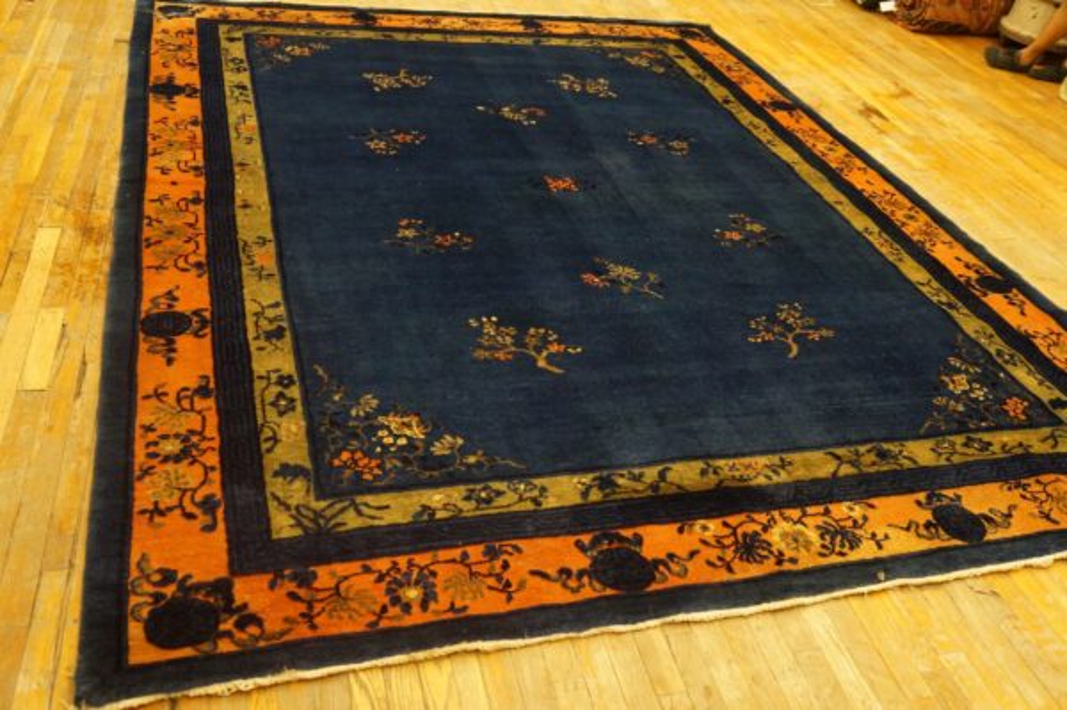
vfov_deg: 41.6
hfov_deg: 59.5
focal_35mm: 32
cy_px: 355
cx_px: 534
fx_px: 933
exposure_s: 1/100
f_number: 4
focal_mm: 21
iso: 3200
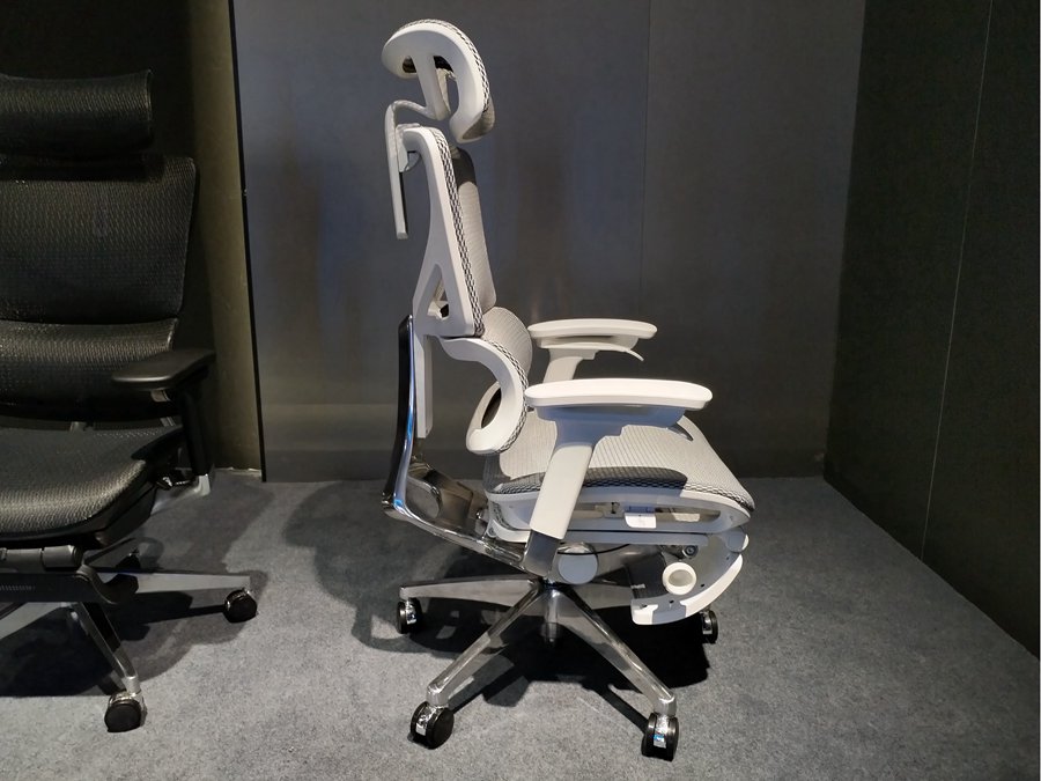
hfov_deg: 67.3
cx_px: 520
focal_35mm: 26
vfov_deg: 53.1
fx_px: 782
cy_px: 390
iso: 469
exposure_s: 1/50
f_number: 1.8
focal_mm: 4.75
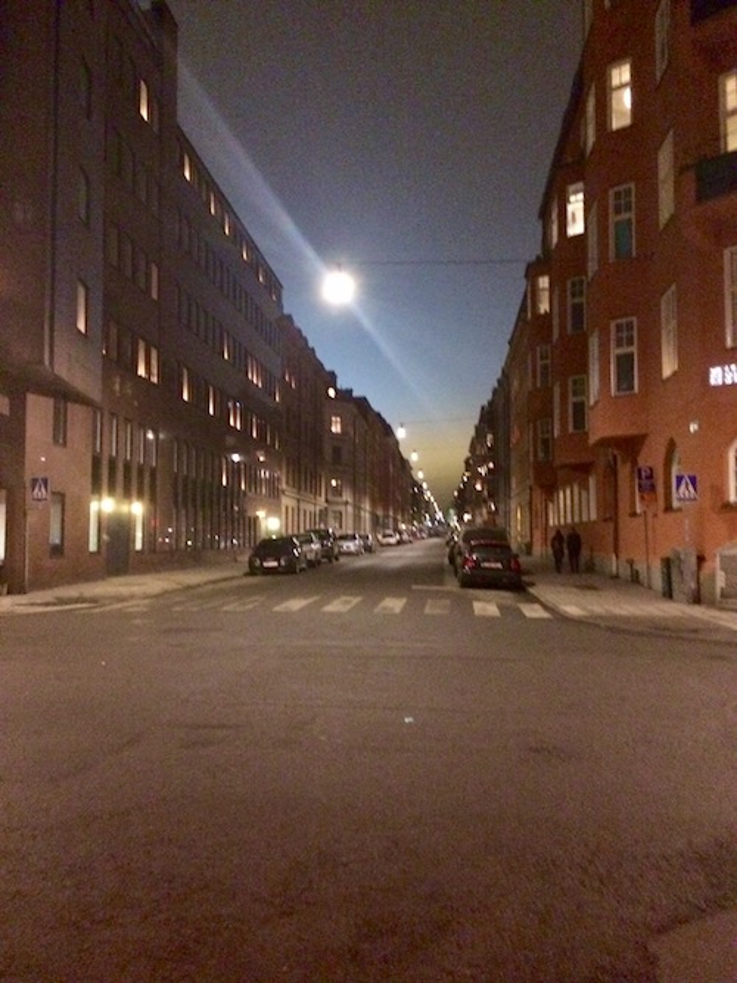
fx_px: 824
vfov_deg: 61.7
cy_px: 492
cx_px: 368
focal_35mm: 29
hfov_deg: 48.2
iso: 800
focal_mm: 4.15
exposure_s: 1/17
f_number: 2.2
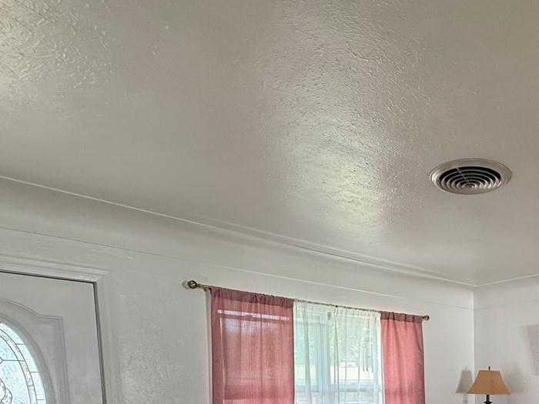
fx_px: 498
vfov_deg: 37.7
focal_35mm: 32
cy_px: 433
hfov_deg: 51.3
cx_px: 468
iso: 250
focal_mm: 2.22
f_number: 2.2
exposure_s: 1/120
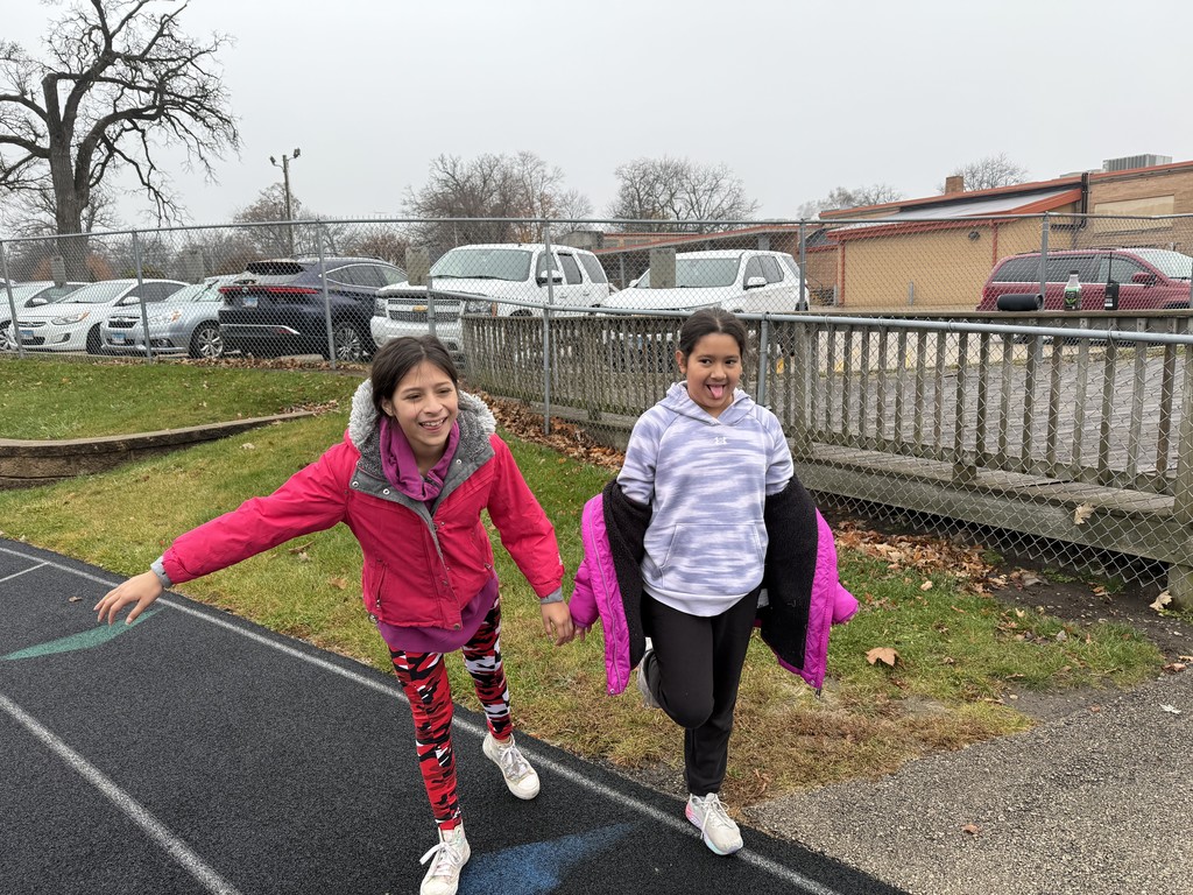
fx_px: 827
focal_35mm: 24
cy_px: 448
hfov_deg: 71.6
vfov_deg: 56.8
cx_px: 596
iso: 100
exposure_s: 1/632
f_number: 1.78
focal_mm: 6.76
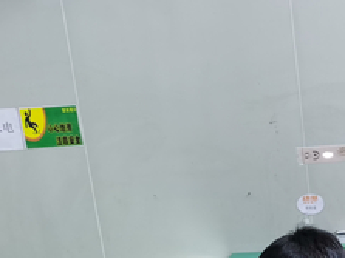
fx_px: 906
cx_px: 442
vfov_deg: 14.8
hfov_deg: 19.9
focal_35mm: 91
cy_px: 414
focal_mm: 5.56
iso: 200
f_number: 1.6
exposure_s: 1/50
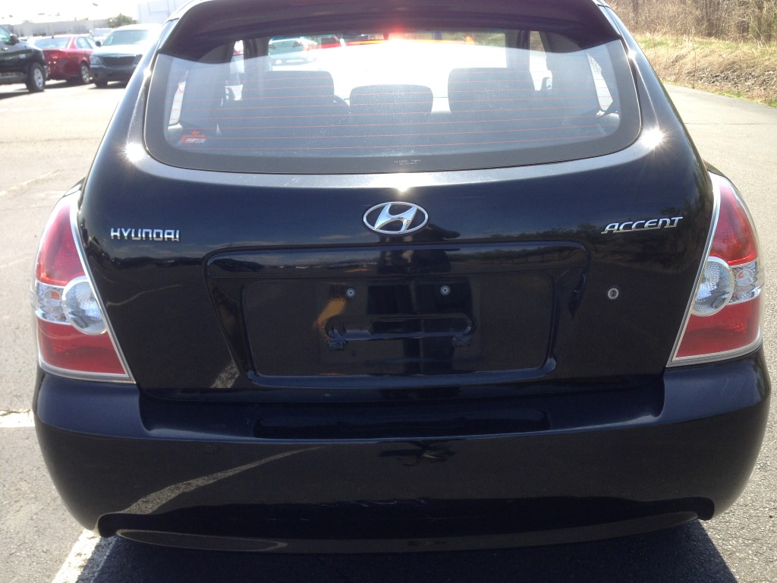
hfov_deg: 55.4
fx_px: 741
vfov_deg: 42.9
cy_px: 292
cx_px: 388
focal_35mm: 33
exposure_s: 1/335
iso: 50
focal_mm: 4.12
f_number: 2.4
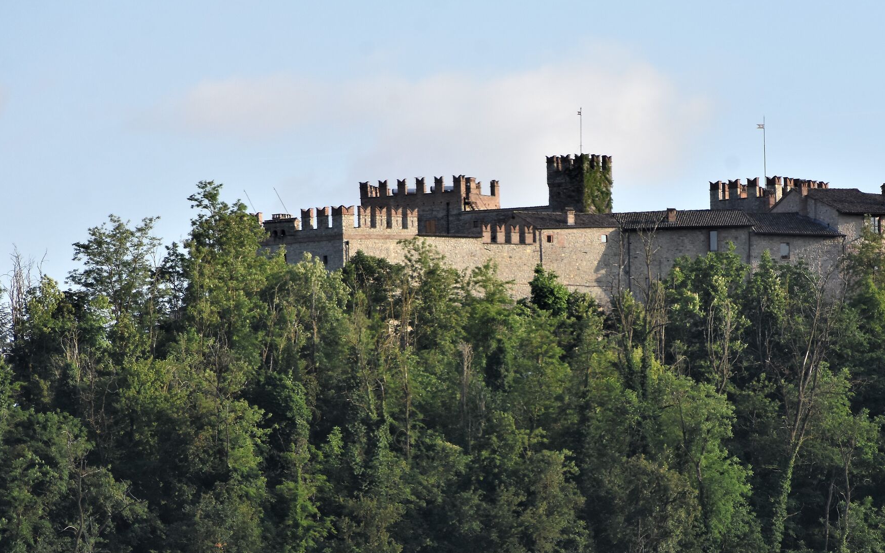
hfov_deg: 5.0
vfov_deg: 3.1
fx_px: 10179
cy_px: 315
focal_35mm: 422
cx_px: 568
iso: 400
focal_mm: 200
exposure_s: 1/640
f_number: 9
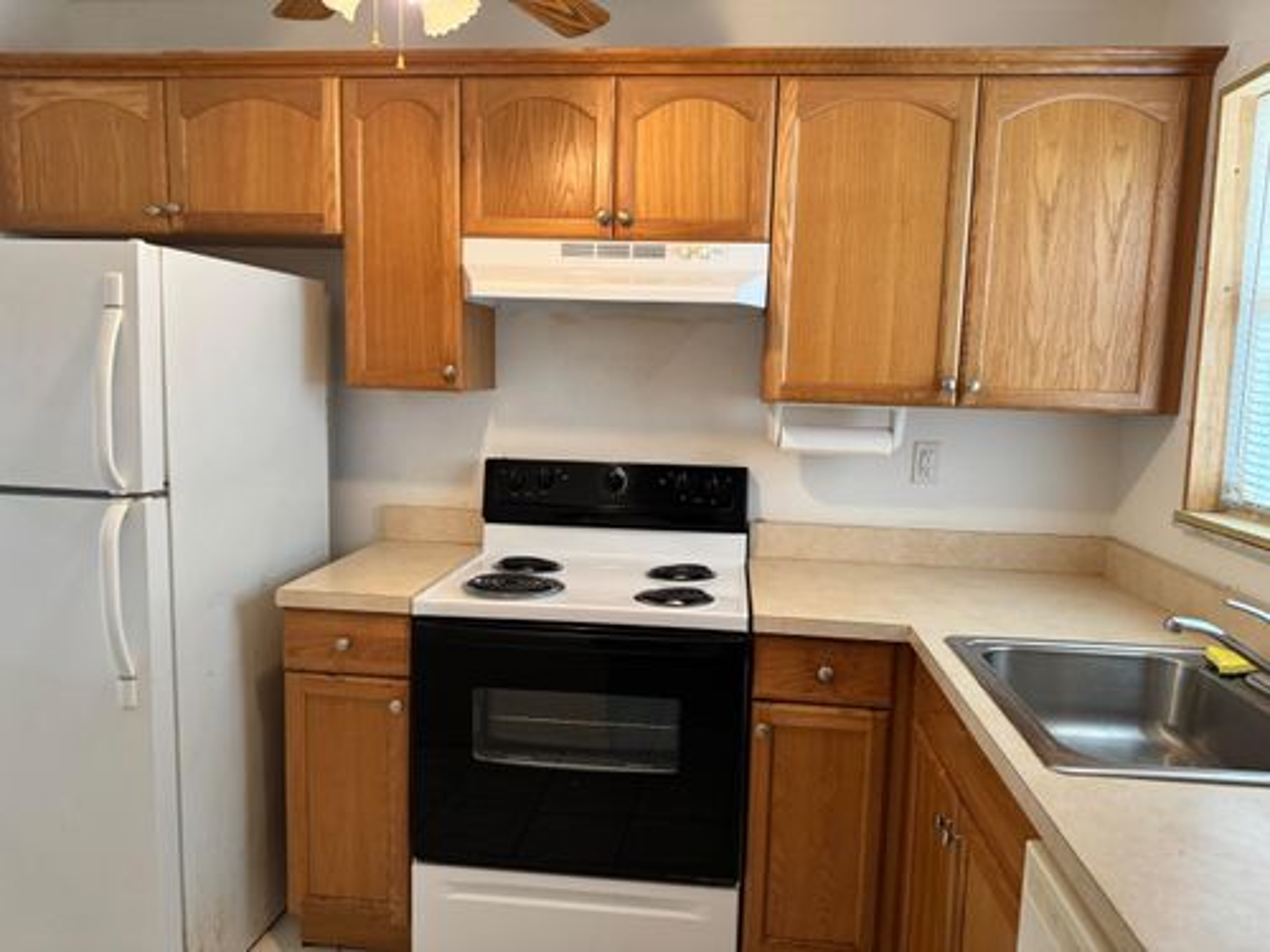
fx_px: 881
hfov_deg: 71.6
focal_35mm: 24
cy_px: 476
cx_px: 635
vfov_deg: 56.8
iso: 320
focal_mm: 6.76
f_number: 1.78
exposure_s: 1/60
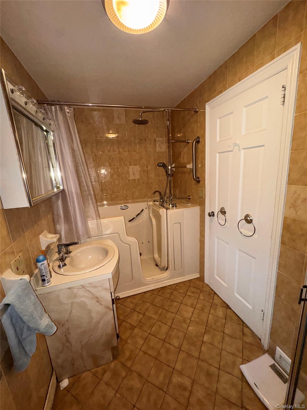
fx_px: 166
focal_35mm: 14
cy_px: 205
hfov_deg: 85.7
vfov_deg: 102.1
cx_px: 154
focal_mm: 2.22
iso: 250
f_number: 2.2
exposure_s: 1/60
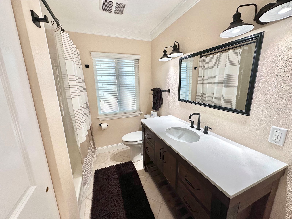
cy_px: 110
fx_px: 118
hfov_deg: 102.1
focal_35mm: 14
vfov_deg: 85.7
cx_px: 146
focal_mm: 2.22
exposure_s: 1/120
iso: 100
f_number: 2.2
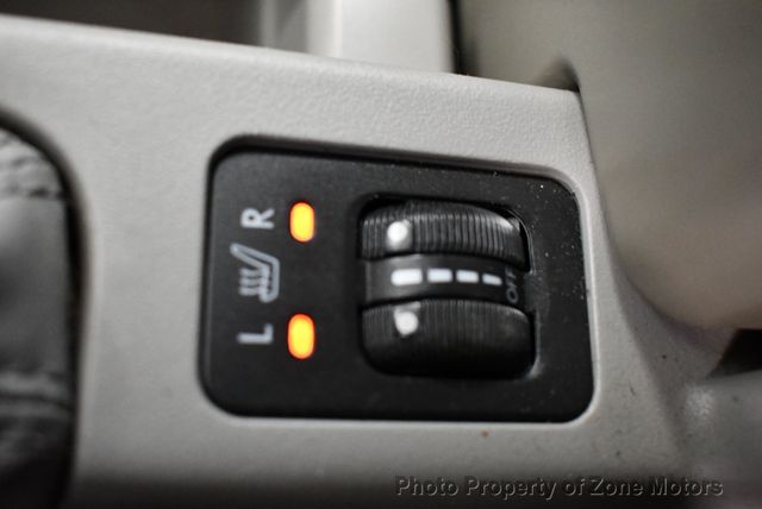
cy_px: 254
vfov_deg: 29.3
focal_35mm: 46
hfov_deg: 42.7
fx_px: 975
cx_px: 381
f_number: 3.8
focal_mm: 23
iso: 3200
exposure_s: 1/60
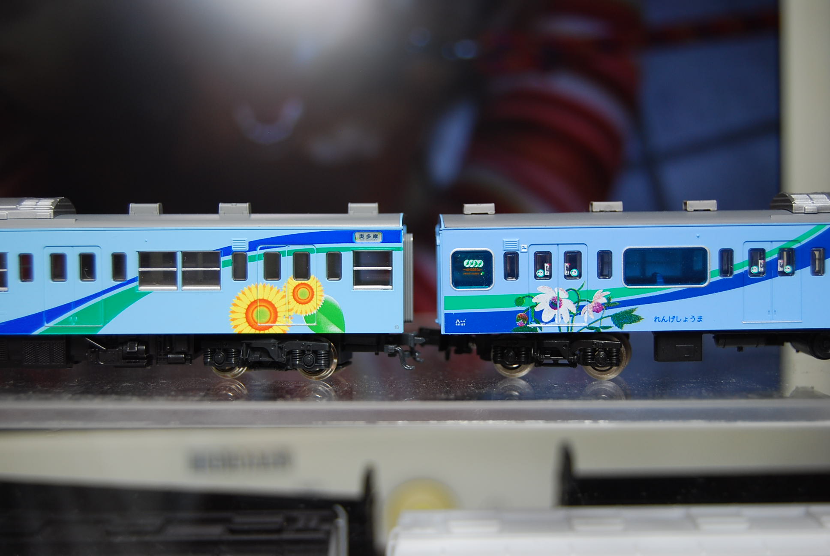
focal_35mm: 57
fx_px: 1316
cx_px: 415
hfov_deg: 35.0
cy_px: 278
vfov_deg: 23.8
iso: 200
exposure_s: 1/30
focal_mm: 38
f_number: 5
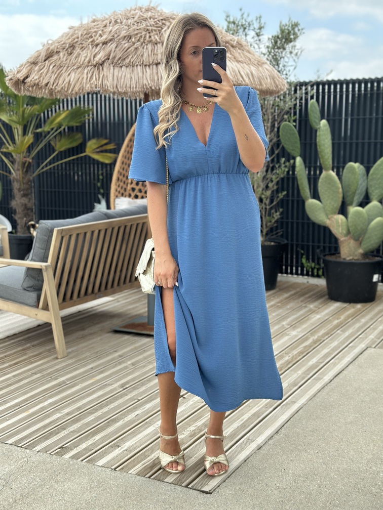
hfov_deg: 30.3
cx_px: 192
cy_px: 255
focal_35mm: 48
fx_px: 708
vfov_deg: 39.7
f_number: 1.78
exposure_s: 1/1414
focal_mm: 6.86
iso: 80
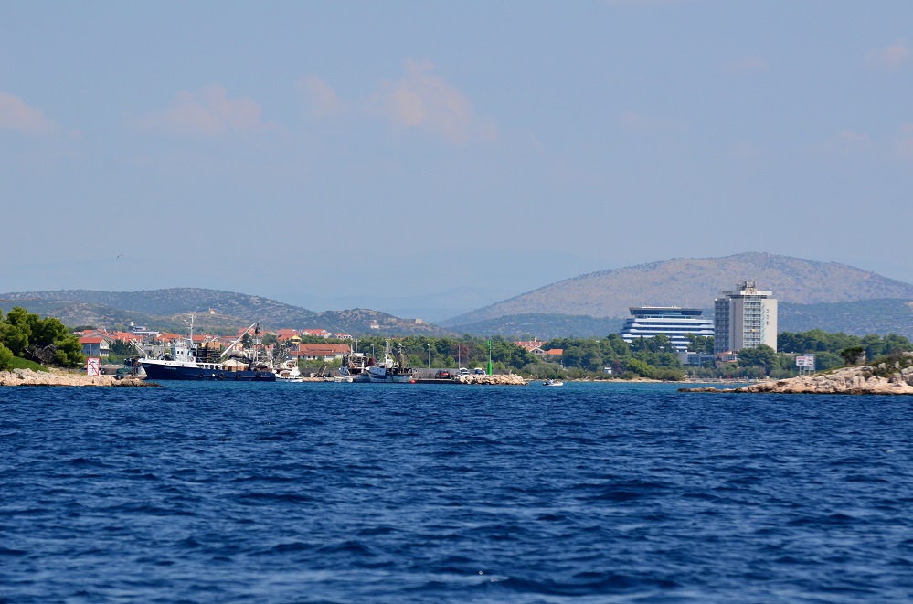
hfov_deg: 8.3
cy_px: 302
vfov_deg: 5.5
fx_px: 6262
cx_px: 456
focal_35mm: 248
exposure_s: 1/2500
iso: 400
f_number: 6.3
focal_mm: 165
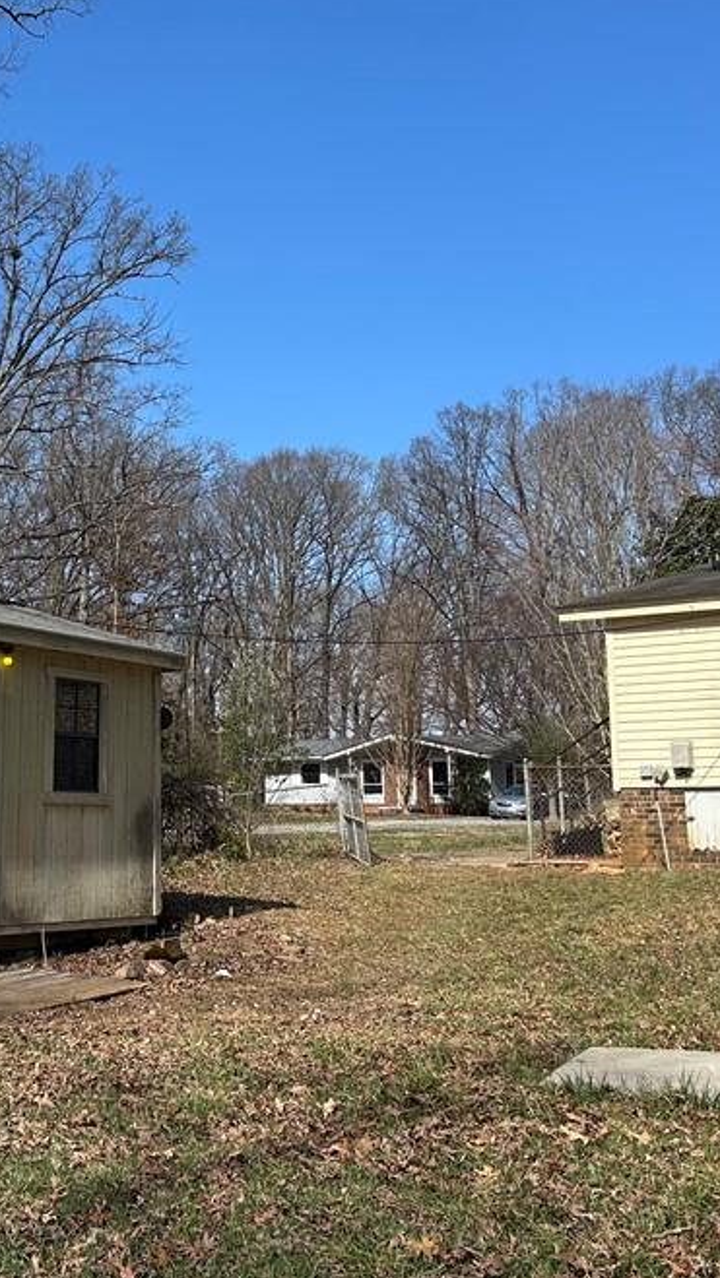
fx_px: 1492
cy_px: 576
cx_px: 146
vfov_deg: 46.3
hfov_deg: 26.6
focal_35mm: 44
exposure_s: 1/2841
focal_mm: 5.7
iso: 50
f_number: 1.5
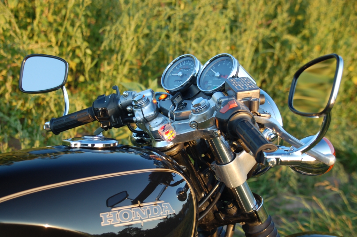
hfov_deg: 26.0
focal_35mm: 78
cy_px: 118
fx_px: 773
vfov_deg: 17.4
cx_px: 178
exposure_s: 1/30
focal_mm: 52
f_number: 5
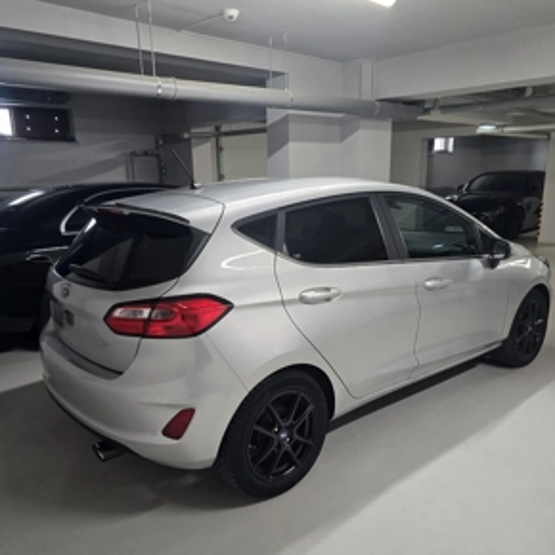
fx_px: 508
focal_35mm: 28
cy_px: 318
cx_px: 278
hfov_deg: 57.3
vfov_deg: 57.1
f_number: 1.7
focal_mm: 6.3
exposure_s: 1/101
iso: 250
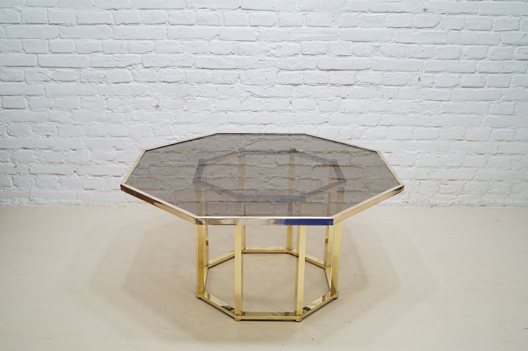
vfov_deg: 36.8
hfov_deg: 53.2
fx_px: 528
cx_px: 264
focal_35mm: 36
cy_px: 176
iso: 400
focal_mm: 24
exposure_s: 1/60
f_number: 4
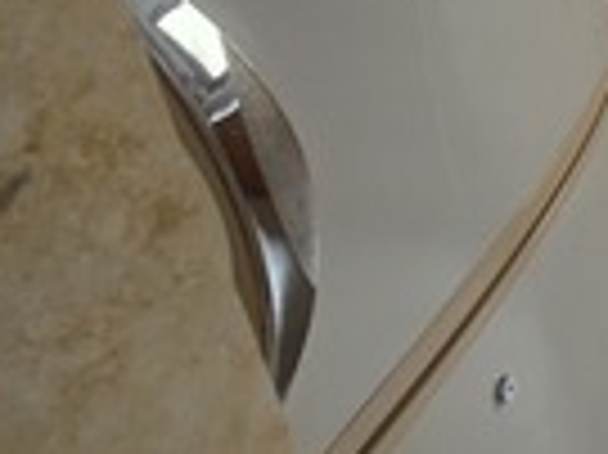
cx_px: 966
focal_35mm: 44
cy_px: 20
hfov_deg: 26.5
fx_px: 772
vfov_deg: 30.9
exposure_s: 1/50
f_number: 1.9
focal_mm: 2.2
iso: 400
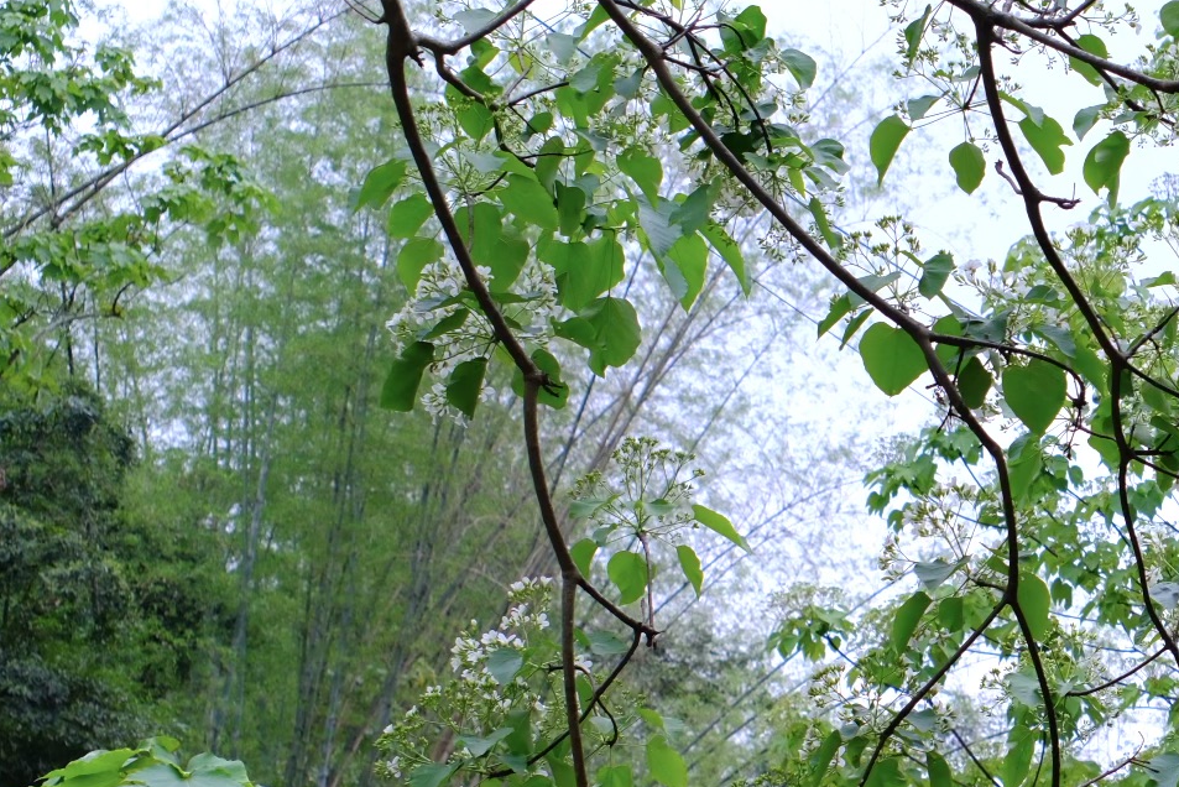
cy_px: 603
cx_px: 1295
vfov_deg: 10.4
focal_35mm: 132
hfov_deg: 15.1
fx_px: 4324
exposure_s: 1/250
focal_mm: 30.9
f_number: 3.6
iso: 250
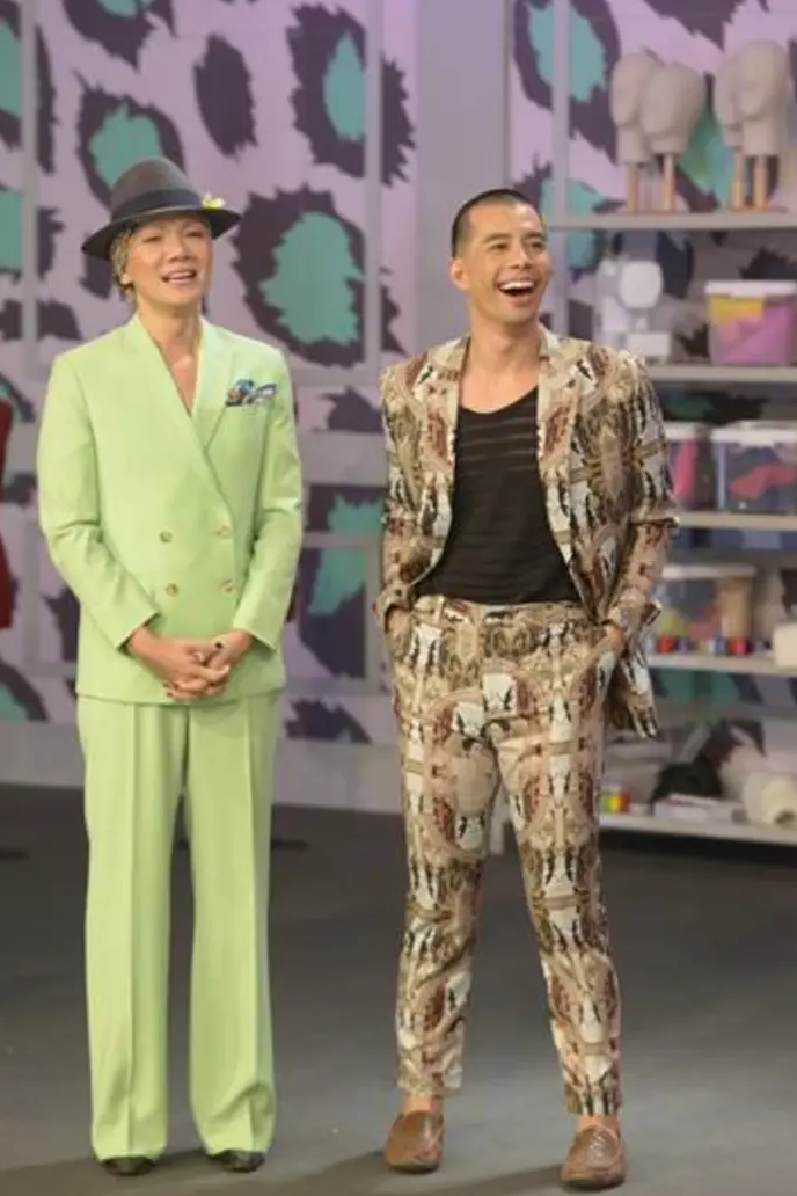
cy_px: 571
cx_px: 356
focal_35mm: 127
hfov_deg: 10.8
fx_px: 4217
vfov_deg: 16.1
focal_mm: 112
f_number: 4
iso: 1000
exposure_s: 1/180
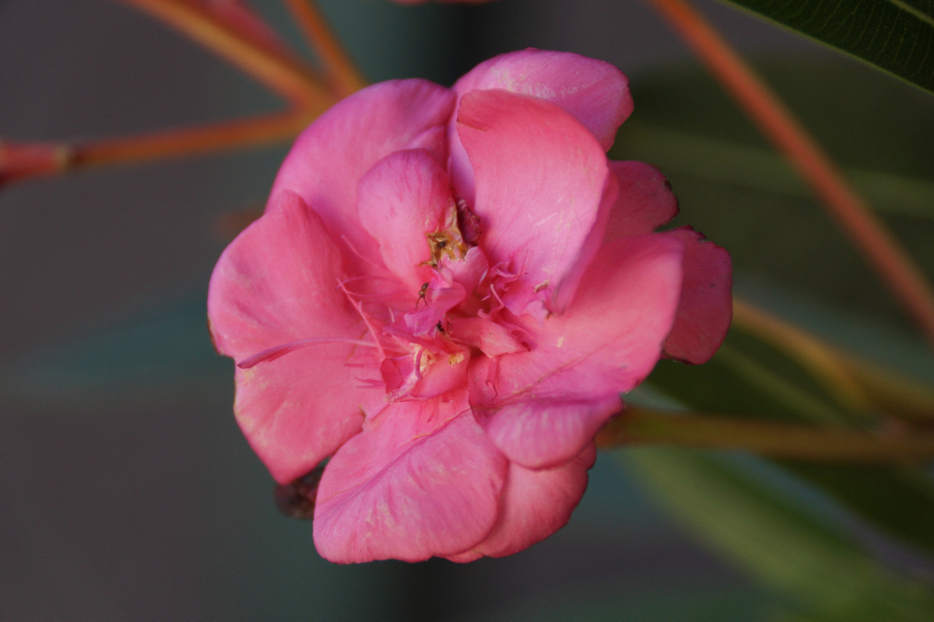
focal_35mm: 210
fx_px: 5448
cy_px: 311
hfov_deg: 9.8
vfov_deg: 6.5
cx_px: 467
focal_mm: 140
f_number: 5.6
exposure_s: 1/250
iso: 250
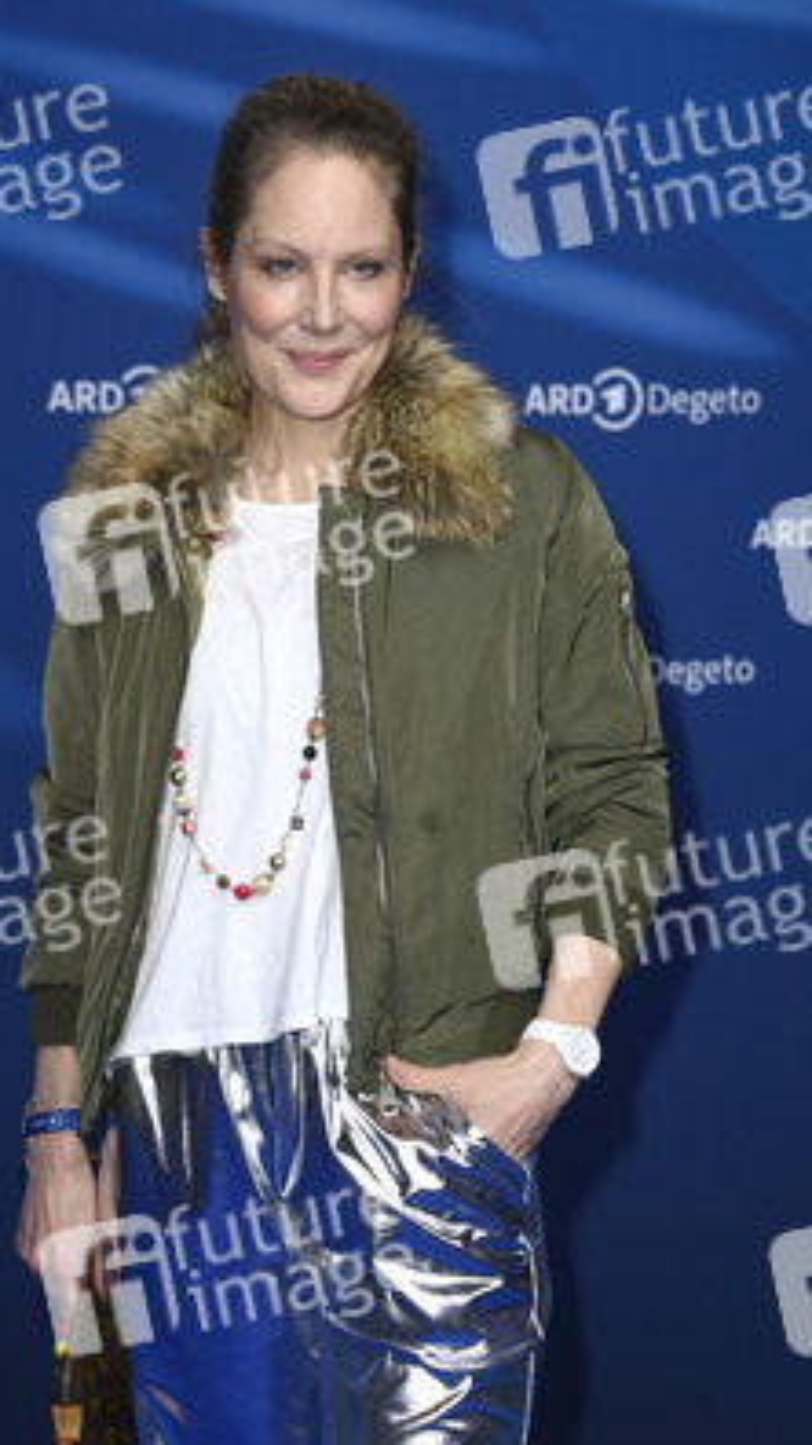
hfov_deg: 11.4
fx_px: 4060
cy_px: 721
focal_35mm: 106
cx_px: 333
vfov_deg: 20.2
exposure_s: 1/250
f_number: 6.3
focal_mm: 100
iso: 640
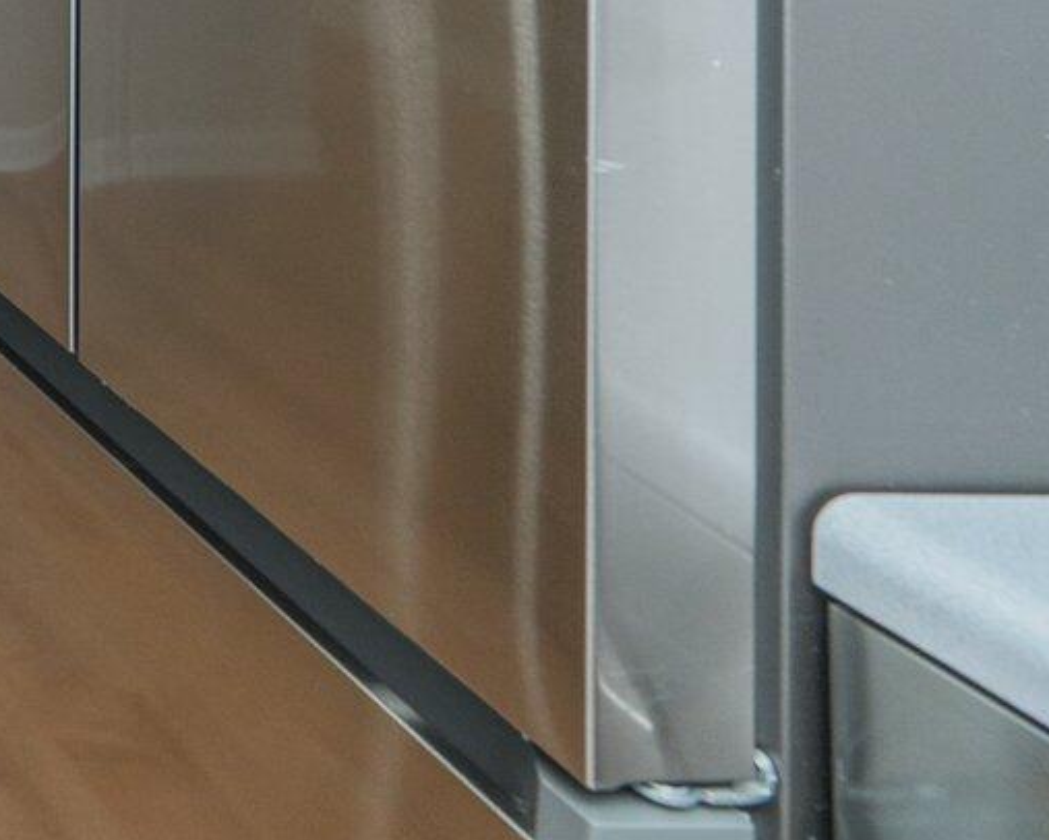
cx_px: -871
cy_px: -449
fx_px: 1646
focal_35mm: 53
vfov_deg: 22.8
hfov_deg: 21.5
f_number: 7.1
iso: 320
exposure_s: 1/60
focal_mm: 14
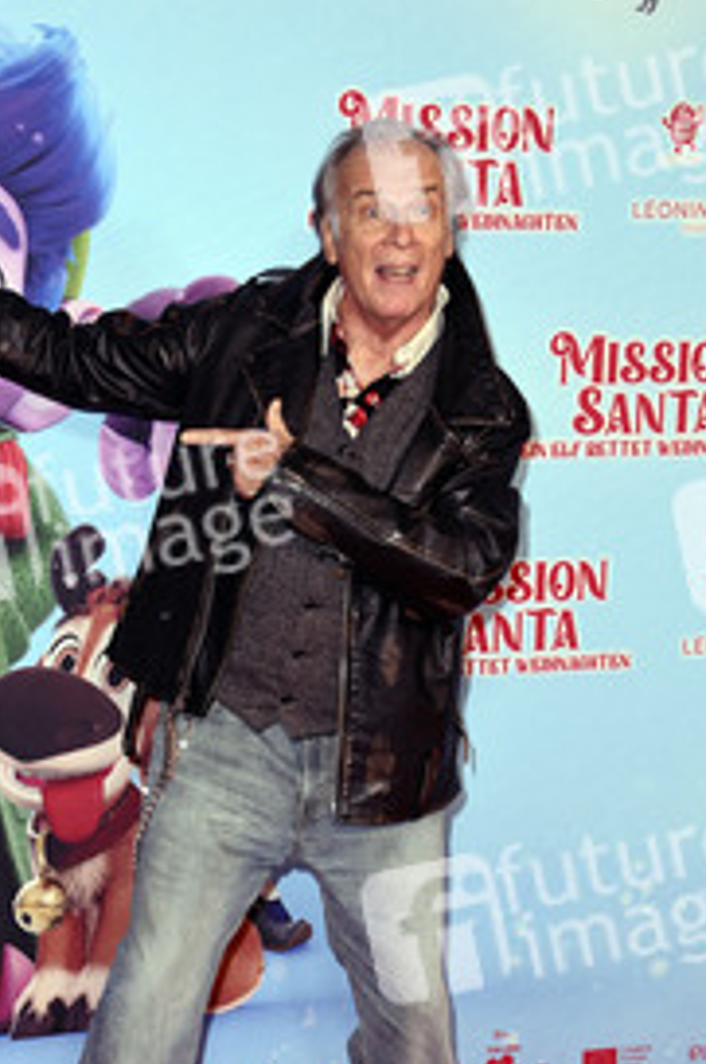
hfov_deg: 14.9
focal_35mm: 91
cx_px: 207
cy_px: 717
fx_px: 2687
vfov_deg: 22.3
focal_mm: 62
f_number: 5.6
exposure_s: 1/250
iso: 1000
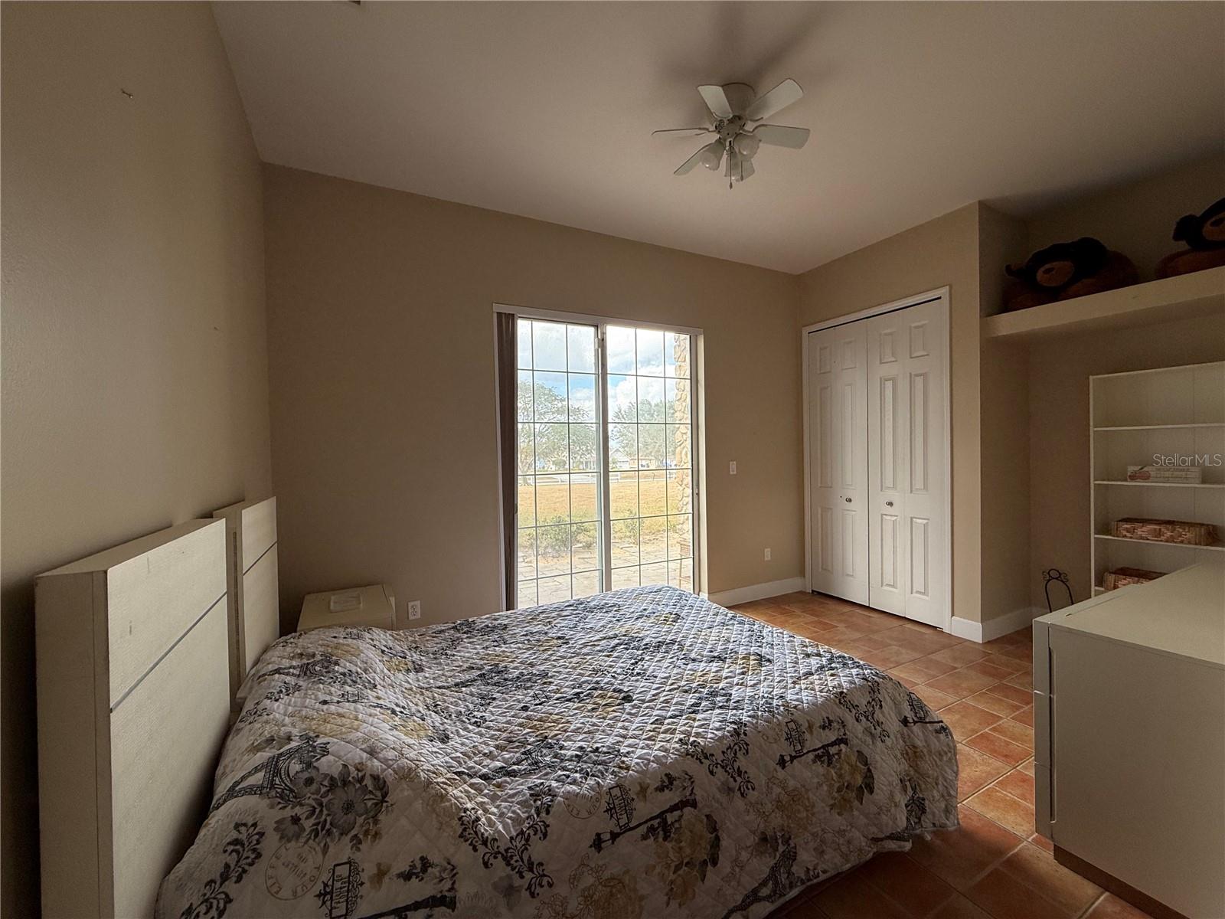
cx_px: 612
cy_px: 460
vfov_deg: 85.7
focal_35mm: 14
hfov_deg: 102.1
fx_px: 495
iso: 64
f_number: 2.2
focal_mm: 2.22
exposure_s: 1/221
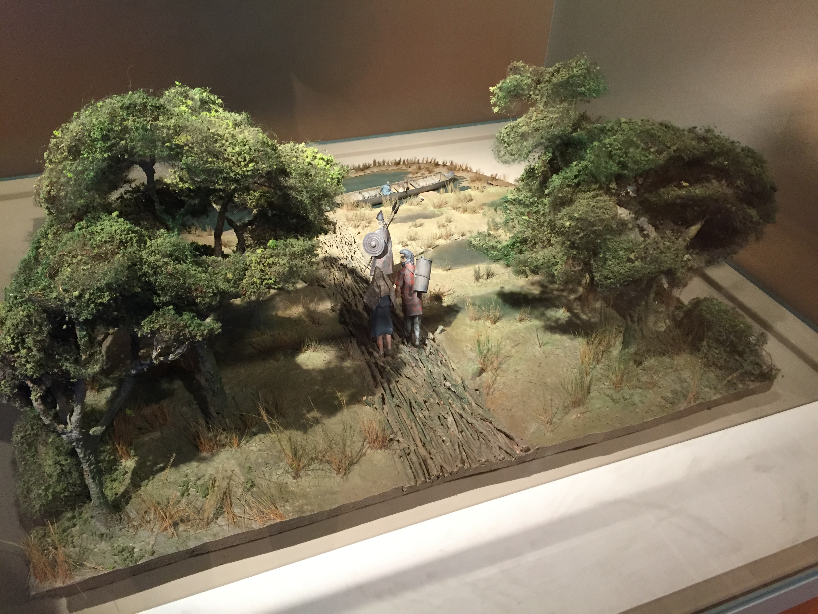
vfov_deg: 48.2
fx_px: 685
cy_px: 307
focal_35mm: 29
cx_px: 409
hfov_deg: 61.7
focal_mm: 4.15
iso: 250
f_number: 2.2
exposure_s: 1/33
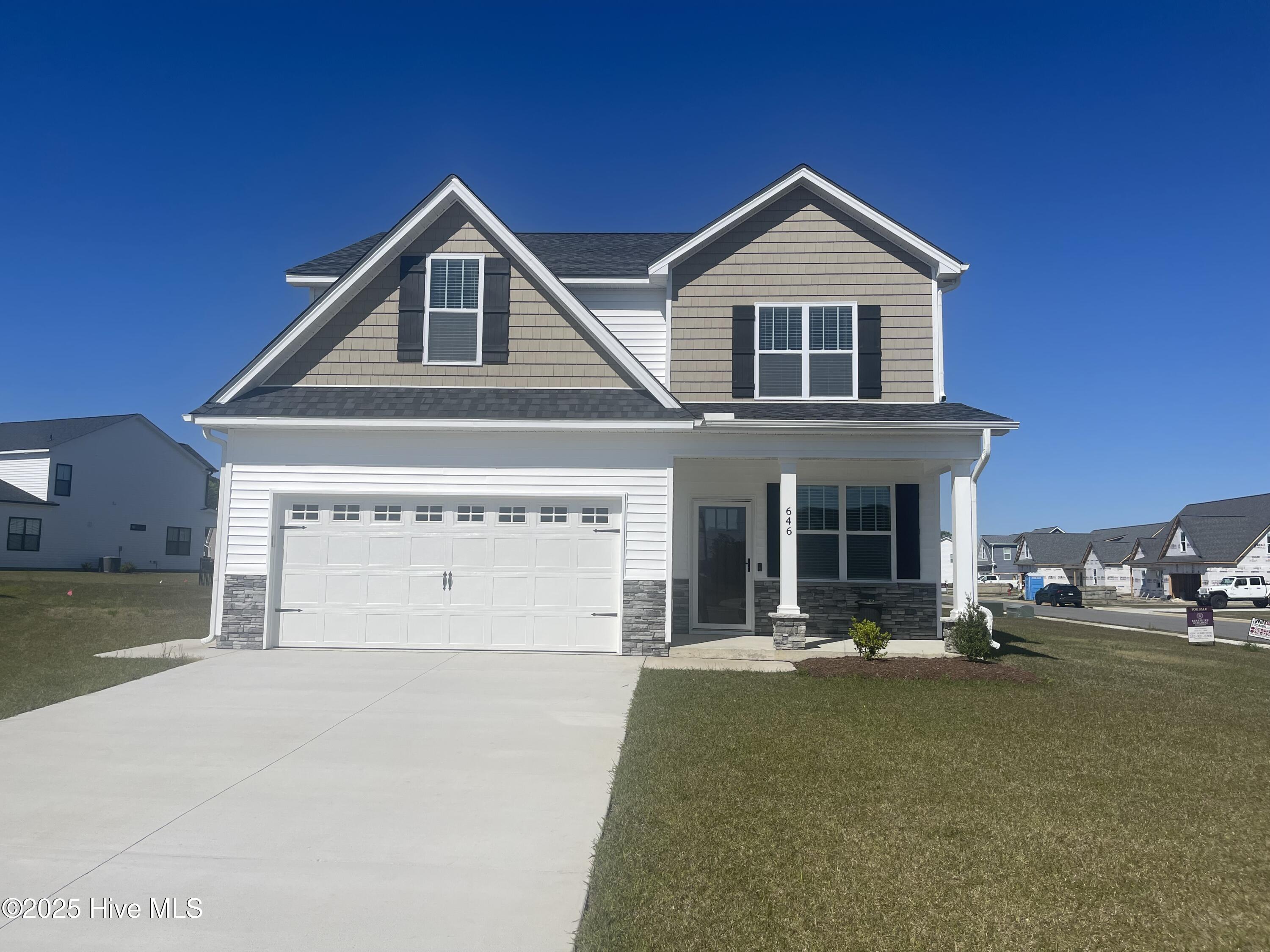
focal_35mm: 25
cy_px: 476
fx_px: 917
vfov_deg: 54.9
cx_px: 635
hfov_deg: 69.4
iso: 32
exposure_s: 1/10000
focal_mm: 5.1
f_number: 1.6
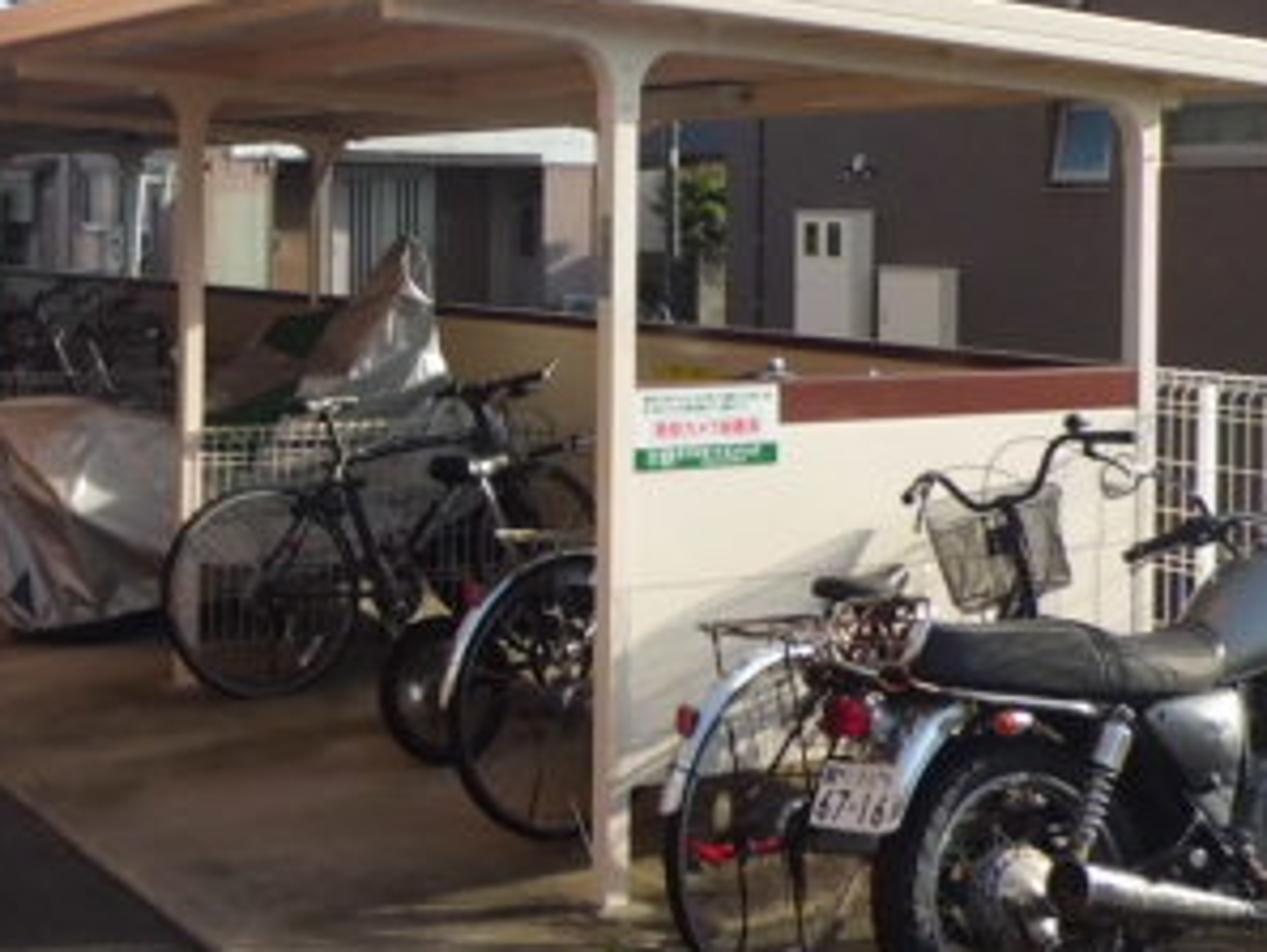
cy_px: 256
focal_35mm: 56
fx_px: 2051
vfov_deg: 25.8
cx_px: 427
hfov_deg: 34.0
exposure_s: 1/80
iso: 100
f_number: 7.9
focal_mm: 4.7
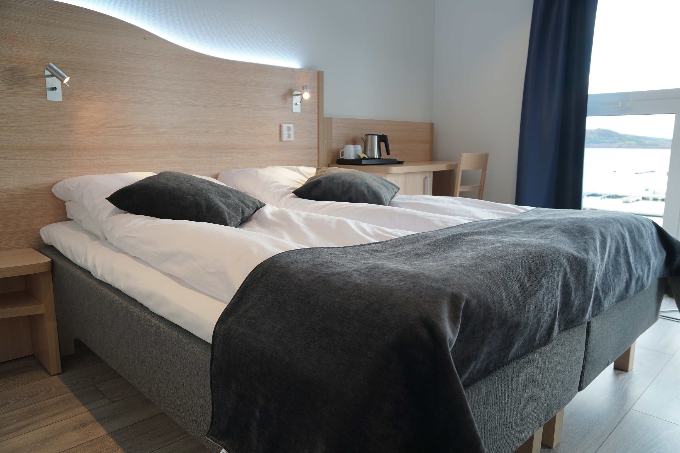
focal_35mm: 26
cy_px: 226
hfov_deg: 70.4
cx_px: 340
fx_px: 482
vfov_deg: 50.4
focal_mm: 17
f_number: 4
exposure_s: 1/40
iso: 125
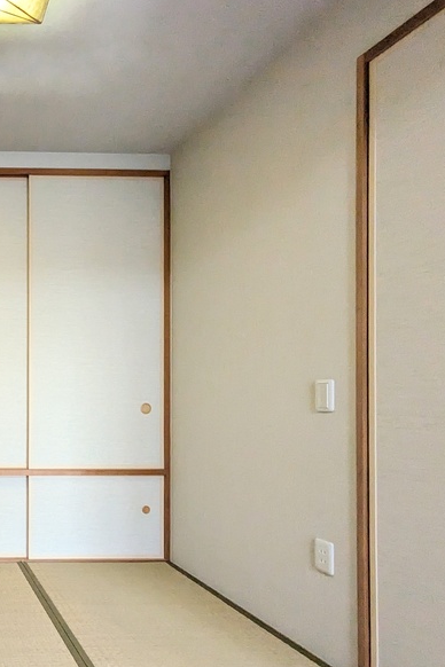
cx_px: -80
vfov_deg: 73.1
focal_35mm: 24
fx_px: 445
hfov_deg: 39.5
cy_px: 393
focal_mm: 1.83
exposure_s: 1/120
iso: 154
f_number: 2.2
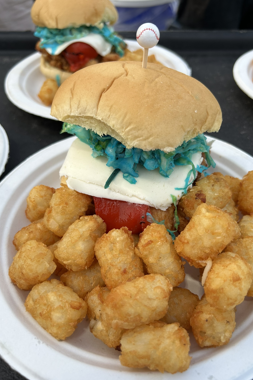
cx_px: 138
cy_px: 193
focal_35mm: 28
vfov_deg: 65.5
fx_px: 295
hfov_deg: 46.4
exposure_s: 1/200
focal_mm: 5.7
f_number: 1.5
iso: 40
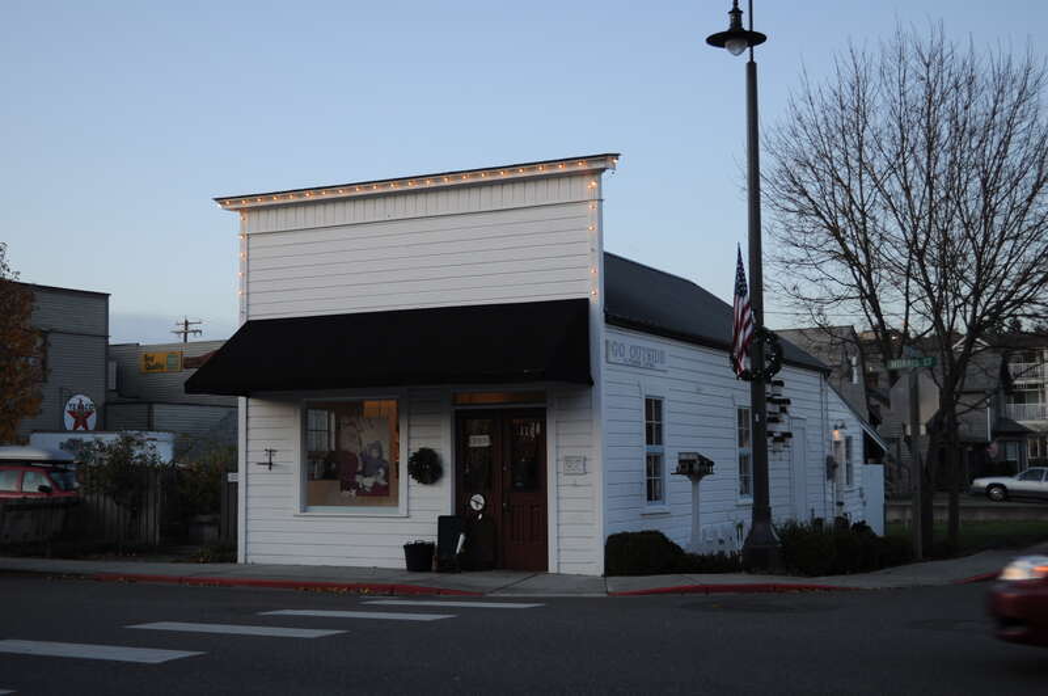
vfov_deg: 28.0
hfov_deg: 41.2
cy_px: 348
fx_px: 1395
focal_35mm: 48
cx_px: 524
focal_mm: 32
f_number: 4.8
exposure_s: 1/80
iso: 200
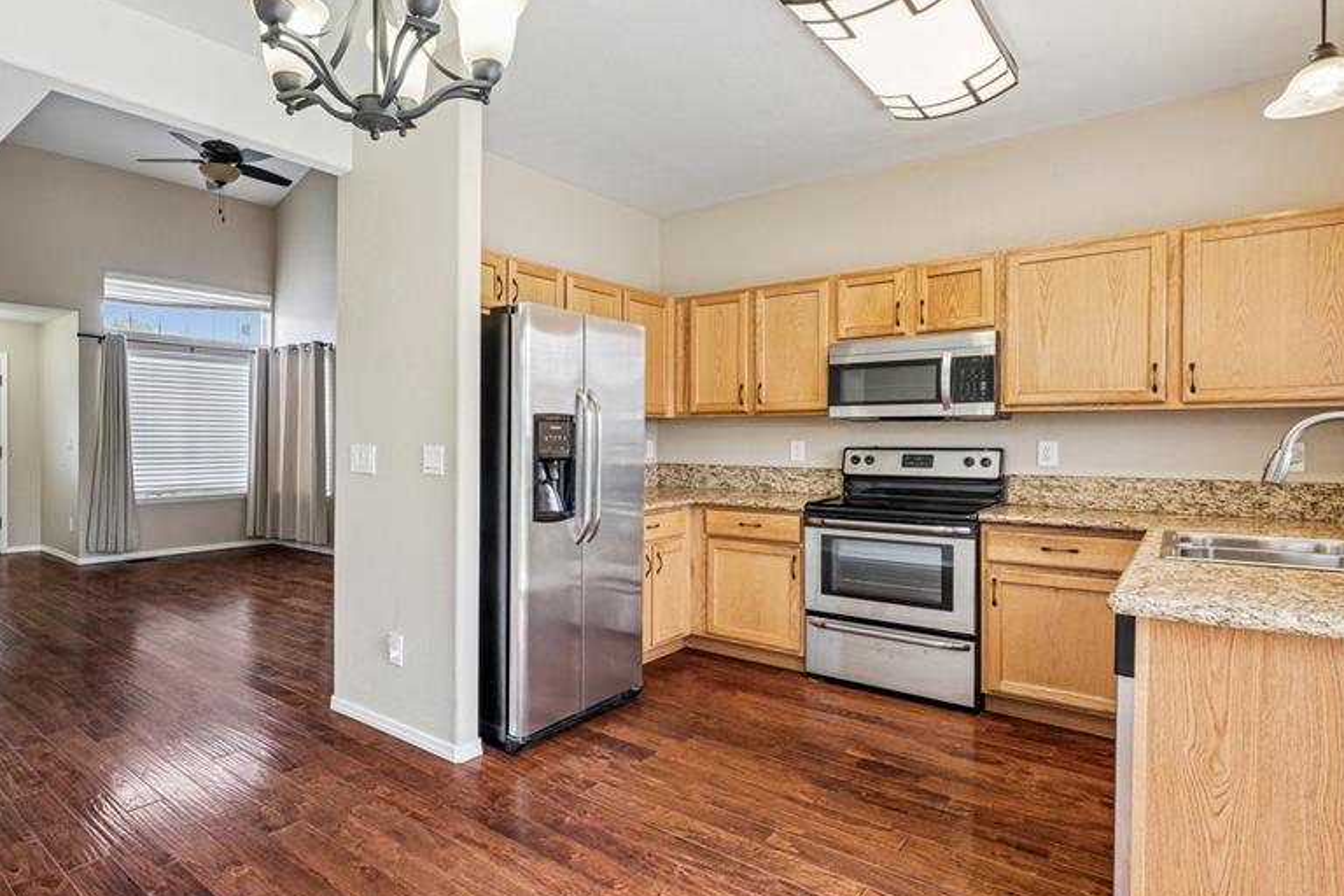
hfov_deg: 82.1
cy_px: 452
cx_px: 490
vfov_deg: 61.9
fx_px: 747
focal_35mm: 20
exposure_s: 1/1.67
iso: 100
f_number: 9
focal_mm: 15
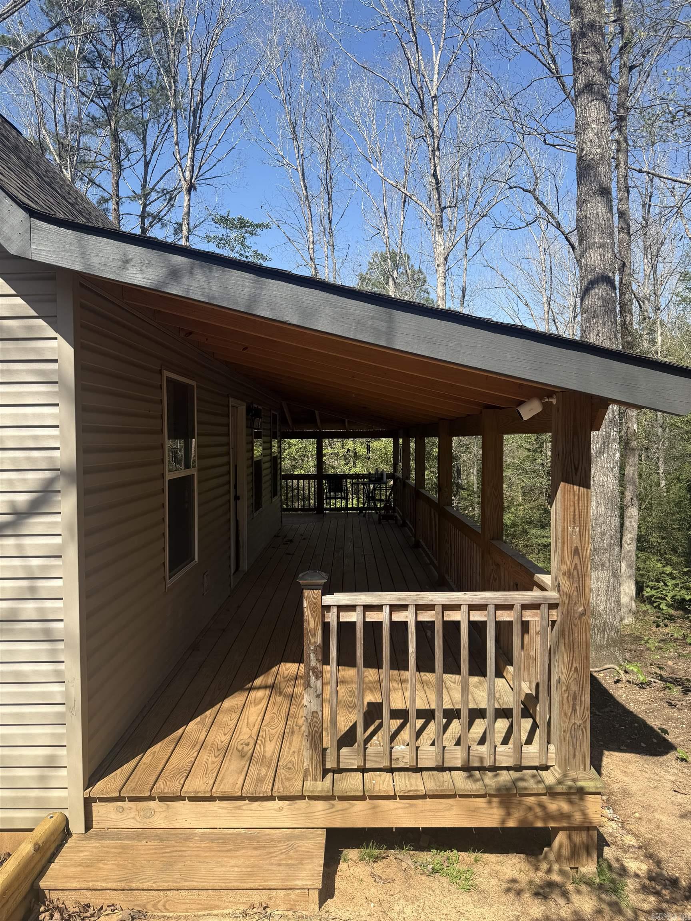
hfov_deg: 56.8
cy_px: 460
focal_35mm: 24
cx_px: 346
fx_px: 639
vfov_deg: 71.6
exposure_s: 1/2703
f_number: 1.78
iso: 80
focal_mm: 6.76
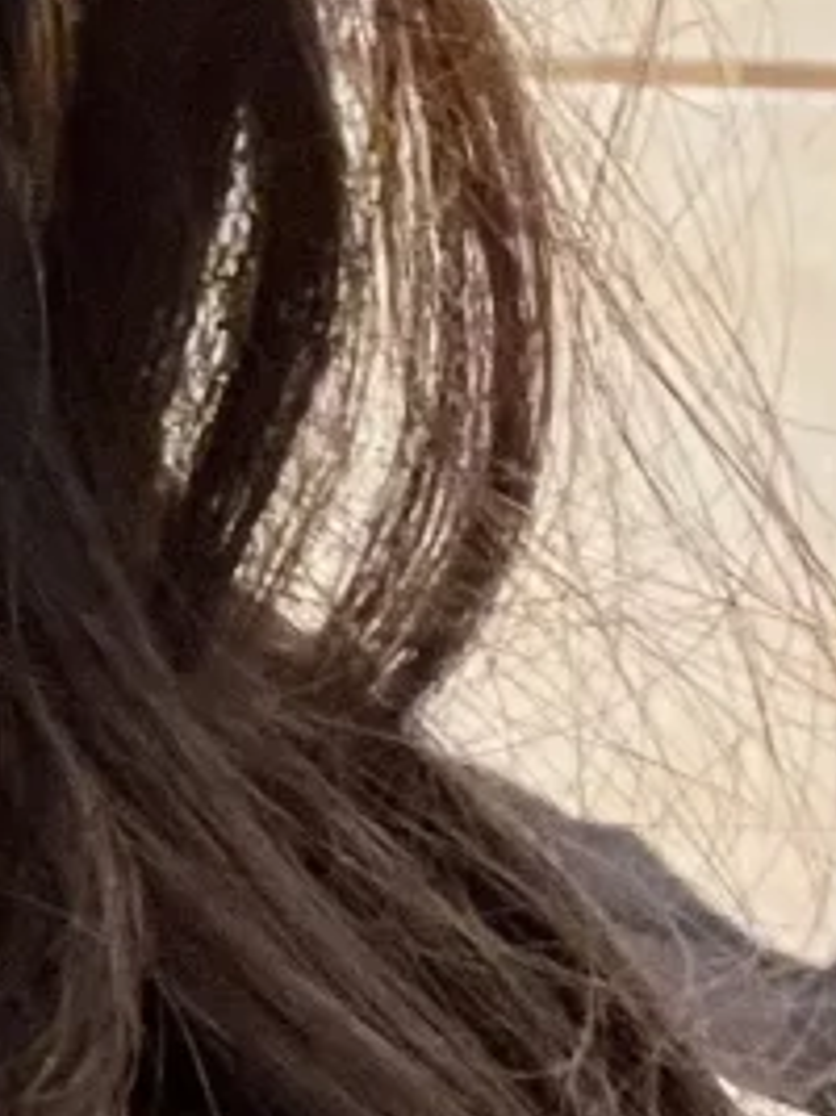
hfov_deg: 8.3
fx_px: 5221
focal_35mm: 162
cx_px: -1241
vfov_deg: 11.9
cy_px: -213
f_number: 2.2
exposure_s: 1/33
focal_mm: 2.71
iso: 400
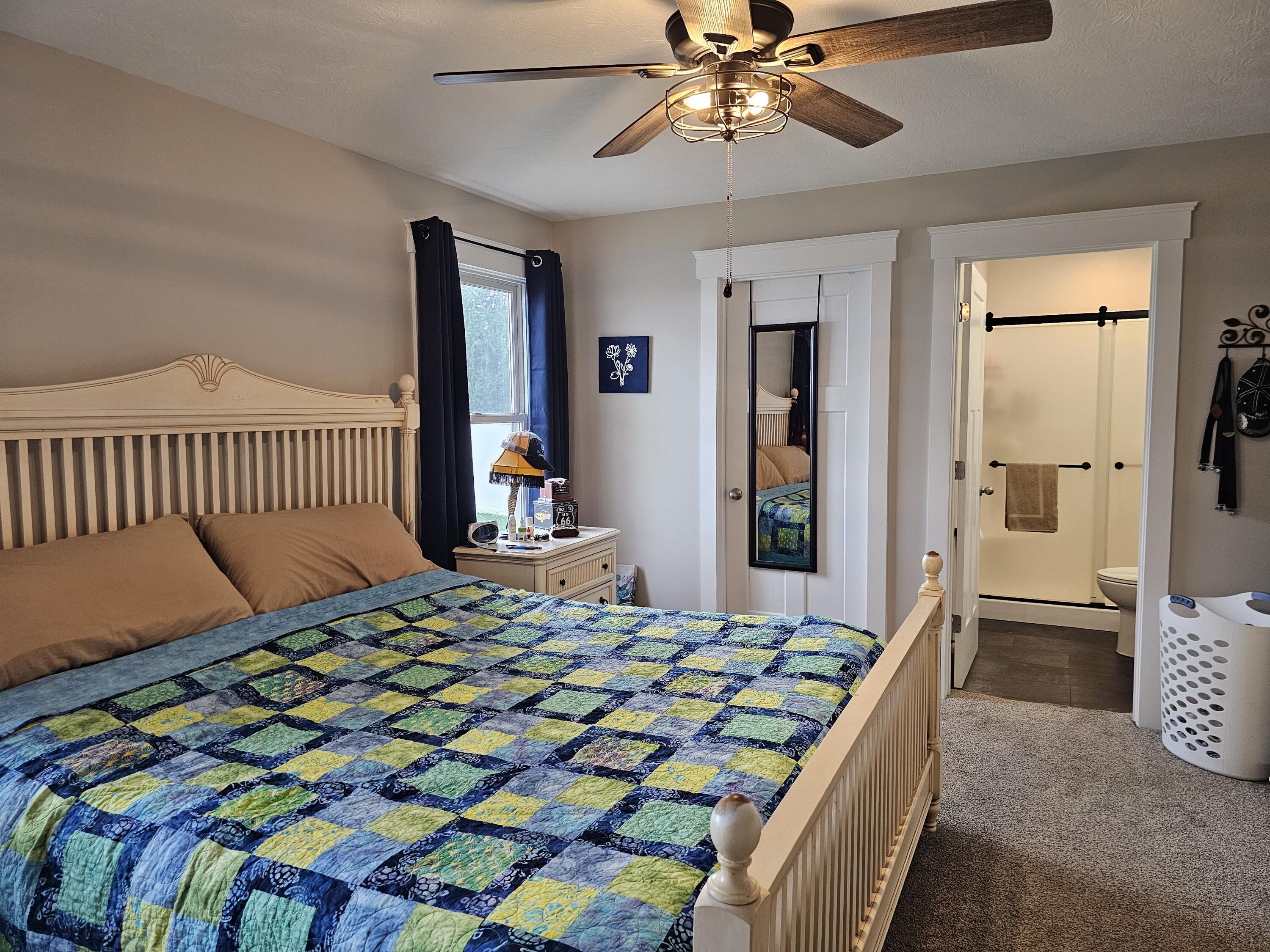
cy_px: 476
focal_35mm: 23
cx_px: 635
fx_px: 844
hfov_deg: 73.9
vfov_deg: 58.9
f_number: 1.7
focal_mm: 6.3
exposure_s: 1/120
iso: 320
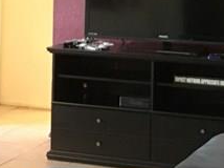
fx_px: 898
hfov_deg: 14.2
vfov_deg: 10.2
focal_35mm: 139
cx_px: 119
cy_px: -106
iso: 400
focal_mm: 4.15
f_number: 2.2
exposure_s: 1/15
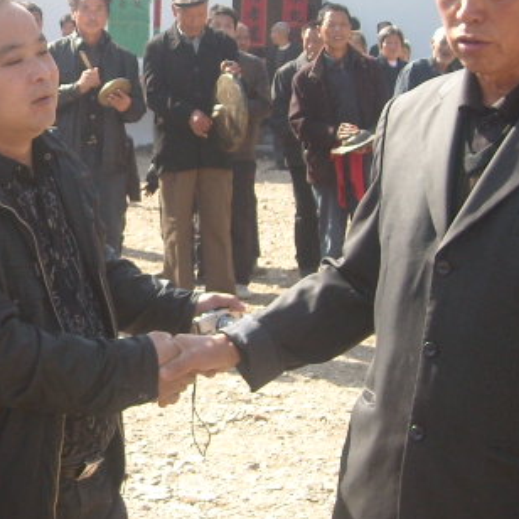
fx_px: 1747
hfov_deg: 16.5
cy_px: 219
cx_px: -15
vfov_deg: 16.9
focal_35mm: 103
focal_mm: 5.7
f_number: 2.8
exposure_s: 1/323
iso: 64
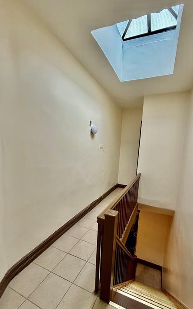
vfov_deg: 97.7
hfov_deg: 71.1
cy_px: 163
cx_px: 107
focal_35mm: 16
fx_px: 135
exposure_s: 1/120
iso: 250
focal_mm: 2.22
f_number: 2.2
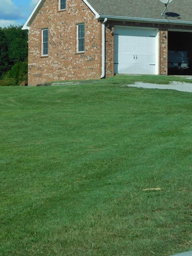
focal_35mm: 116
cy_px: 84
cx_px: 186
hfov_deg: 12.6
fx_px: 858
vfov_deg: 16.9
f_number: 4.4
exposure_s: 1/1000
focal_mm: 11.1
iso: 125
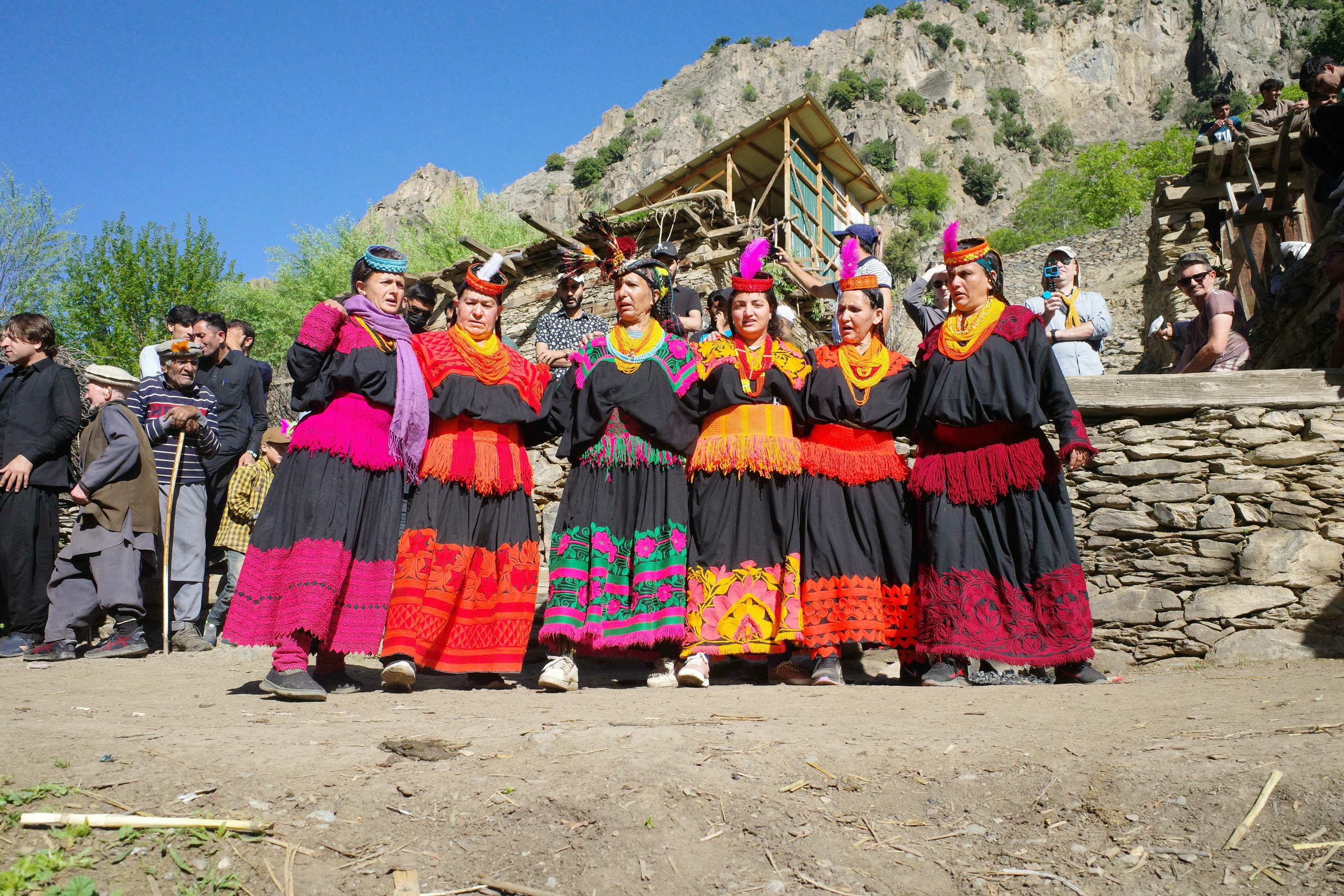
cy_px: 448
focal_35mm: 28
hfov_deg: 65.5
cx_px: 672
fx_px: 1045
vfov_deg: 46.4
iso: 1250
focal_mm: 18.3
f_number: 7.1
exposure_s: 1/2000
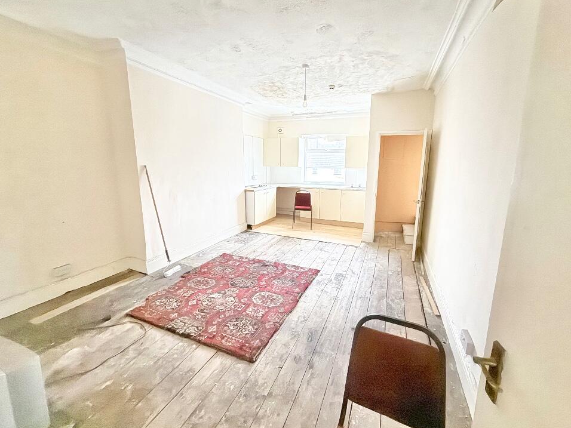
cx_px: 296
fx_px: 247
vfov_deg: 81.7
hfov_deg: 98.1
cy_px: 205
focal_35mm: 15
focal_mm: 2.22
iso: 800
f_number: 2.2
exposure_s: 1/47
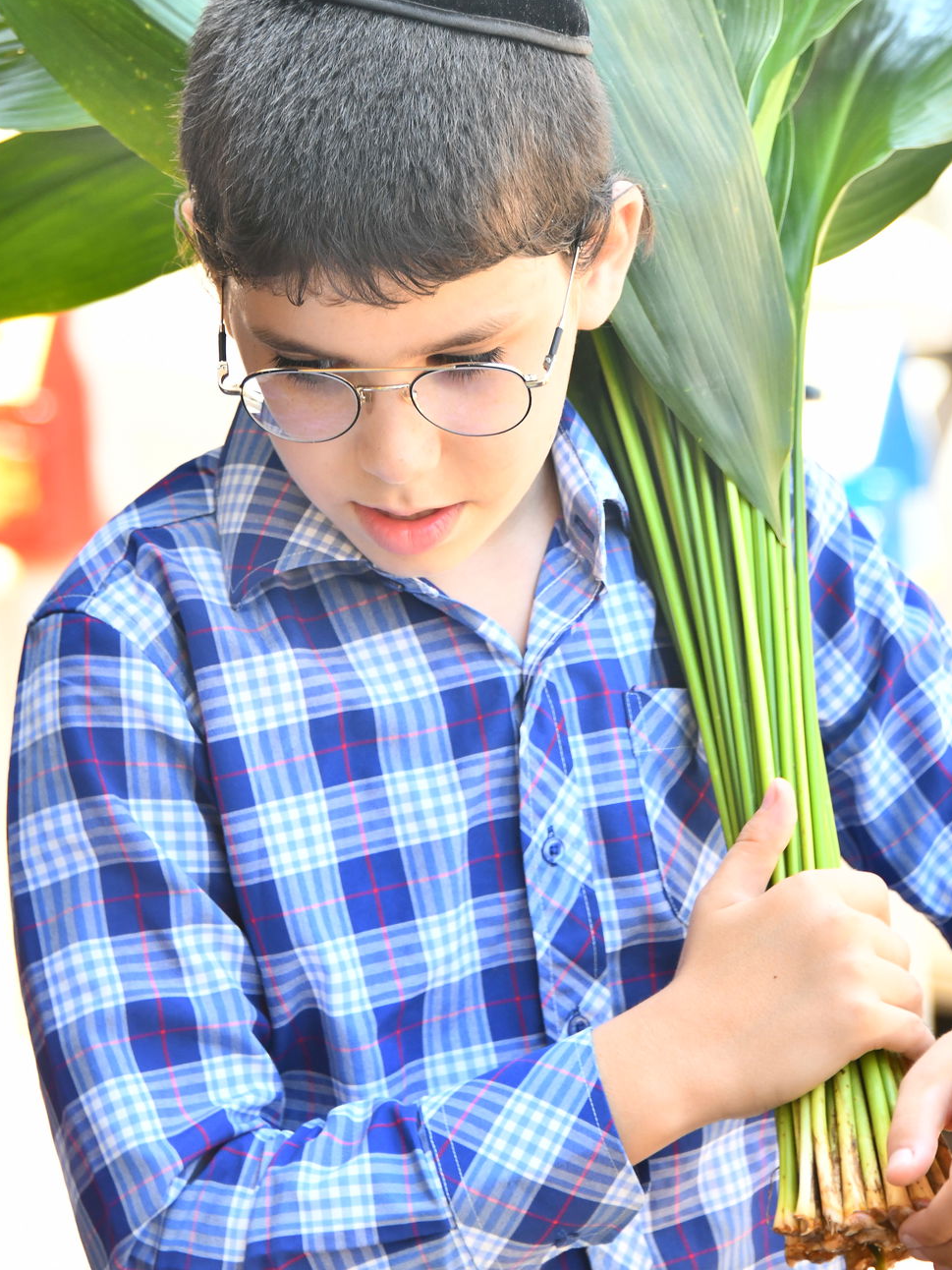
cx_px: 377
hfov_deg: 7.0
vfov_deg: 9.4
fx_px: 7737
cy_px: 297
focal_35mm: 211
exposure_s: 1/200
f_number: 5.6
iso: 800
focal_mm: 135
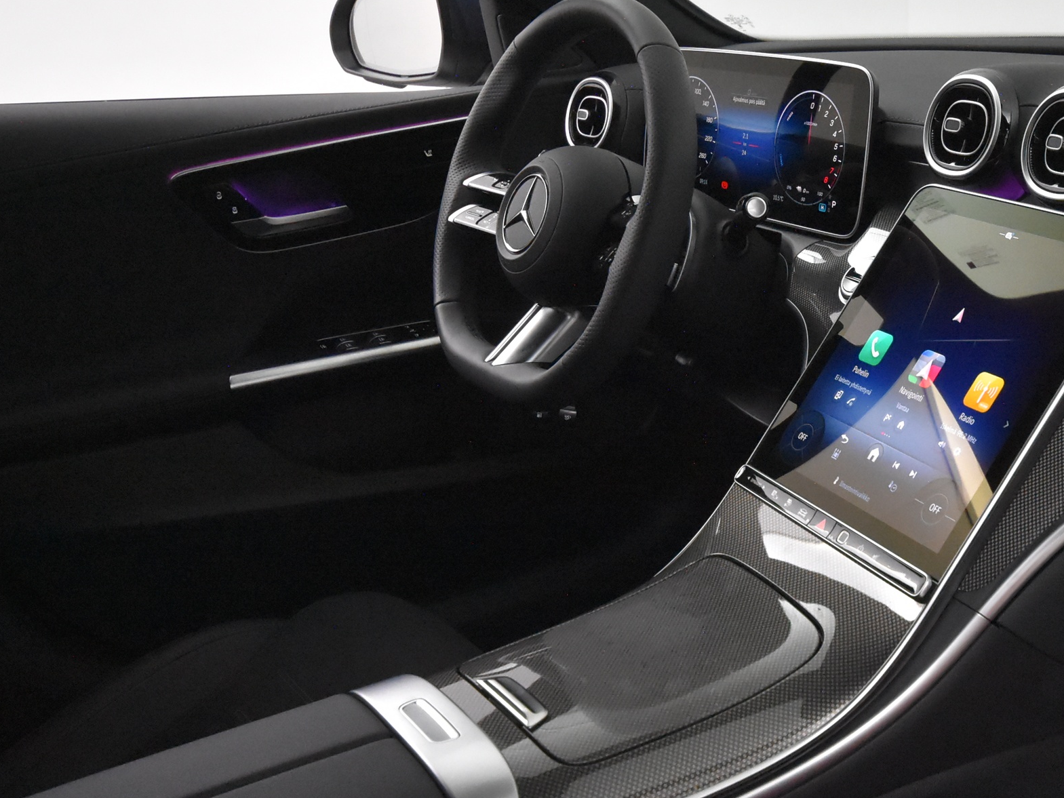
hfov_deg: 40.3
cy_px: 427
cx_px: 776
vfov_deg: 31.5
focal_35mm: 46
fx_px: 1414
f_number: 5.6
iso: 7200
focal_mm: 20
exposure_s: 1/60
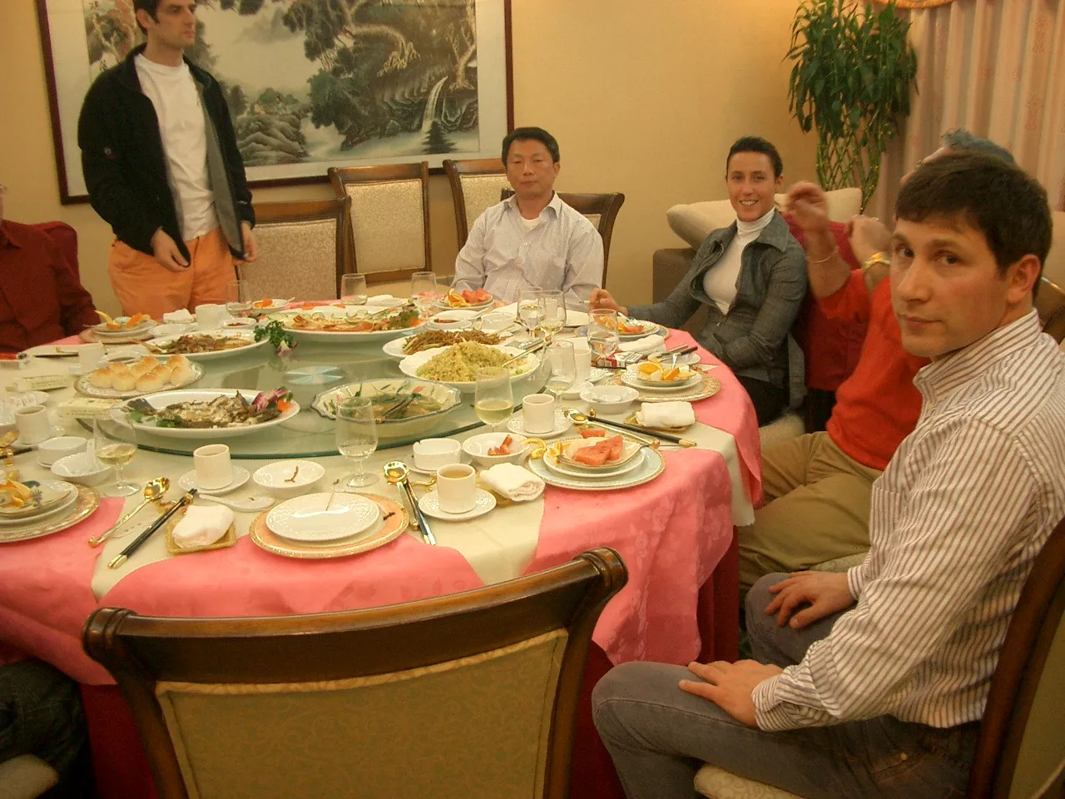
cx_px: 532
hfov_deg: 52.6
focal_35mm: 35
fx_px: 1077
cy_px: 400
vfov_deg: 40.7
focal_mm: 5.8
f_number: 2.6
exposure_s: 1/40
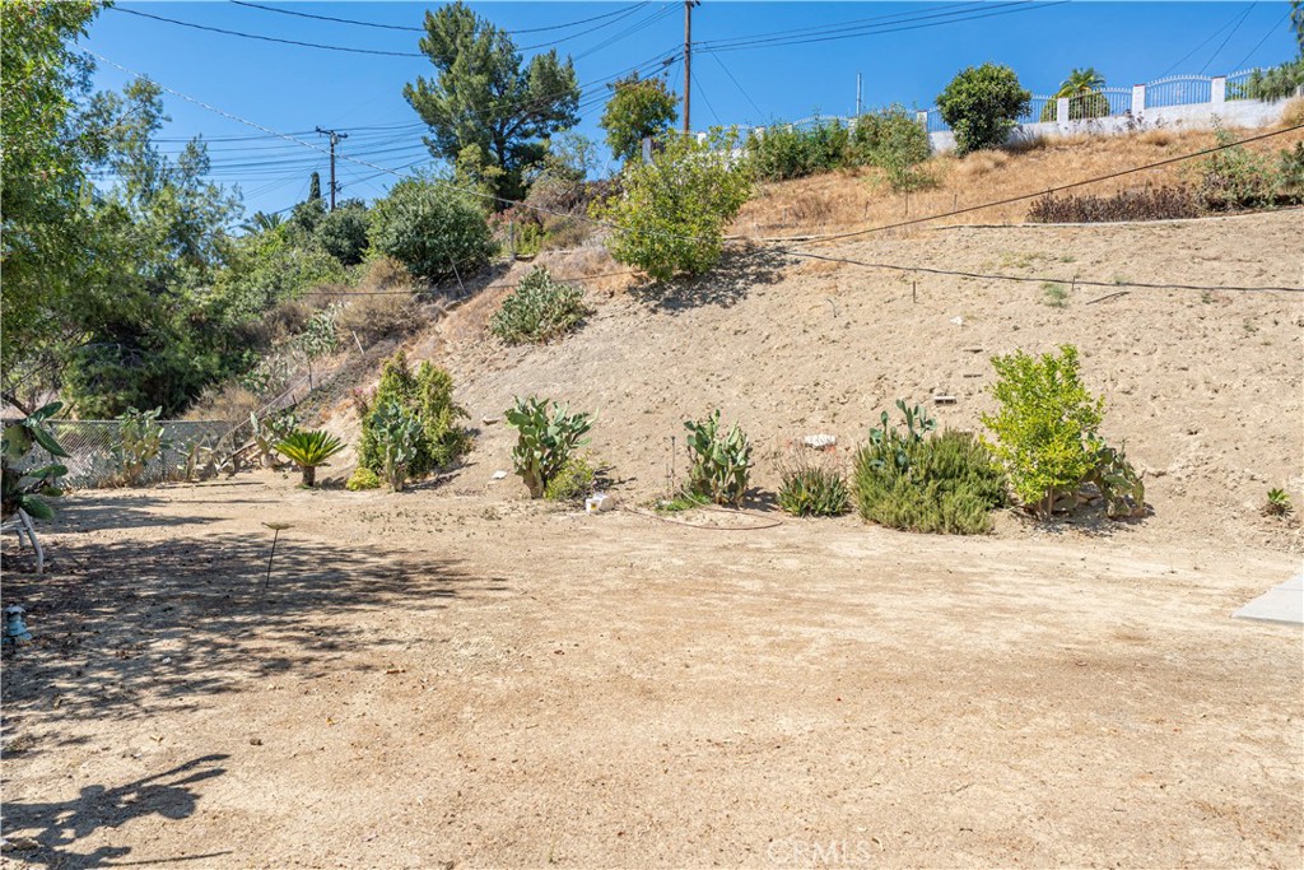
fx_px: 797
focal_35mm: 22
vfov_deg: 57.2
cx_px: 652
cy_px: 435
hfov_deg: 78.6
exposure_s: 1/1000
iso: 125
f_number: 4.5
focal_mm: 22
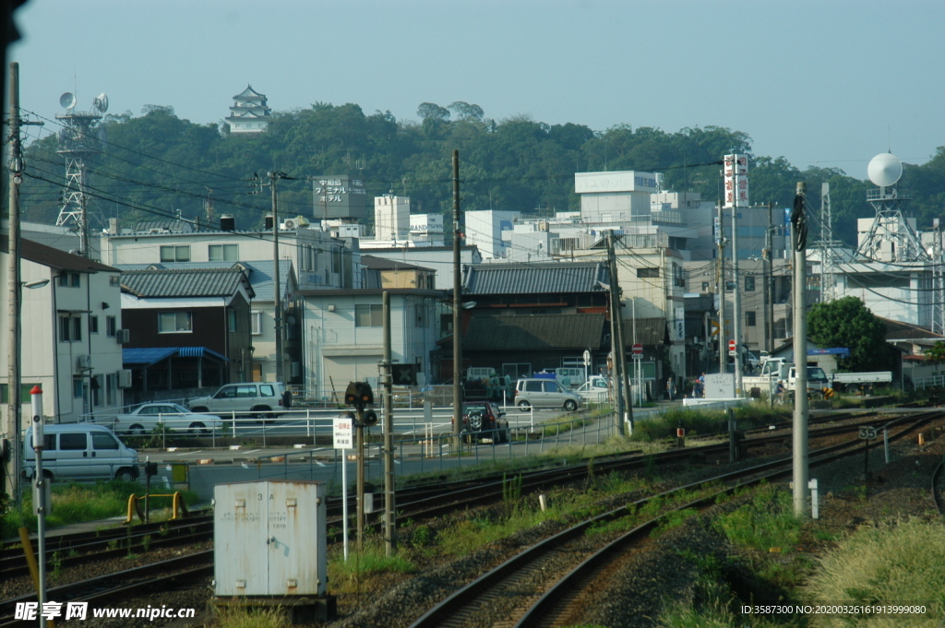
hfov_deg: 16.1
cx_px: 472
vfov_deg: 10.7
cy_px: 314
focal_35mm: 128
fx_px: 3344
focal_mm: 85
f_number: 8
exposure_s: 1/250
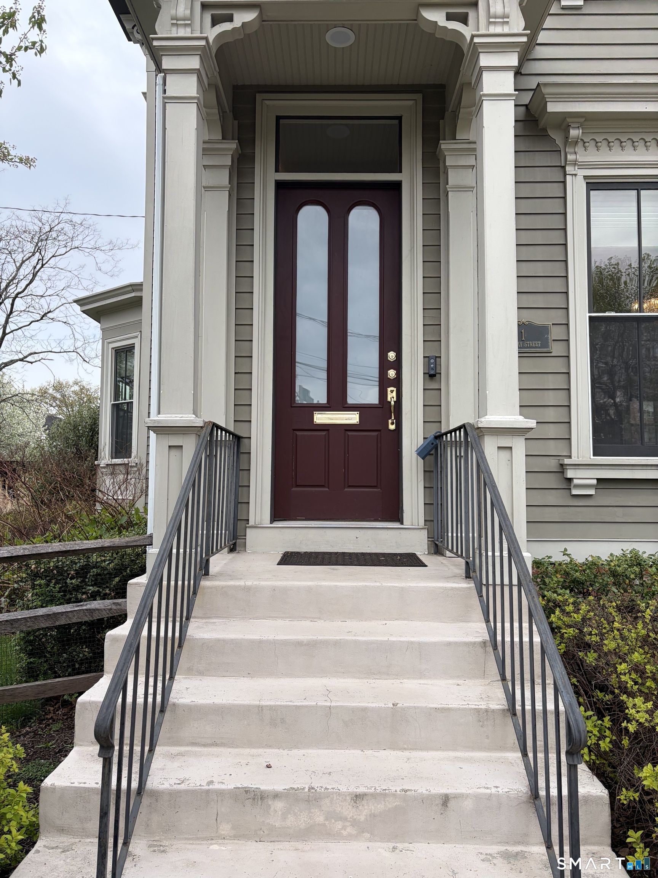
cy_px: 439
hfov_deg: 53.1
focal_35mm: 26
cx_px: 329
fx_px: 659
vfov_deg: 67.3
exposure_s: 1/1117
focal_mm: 5.96
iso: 50
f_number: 1.6
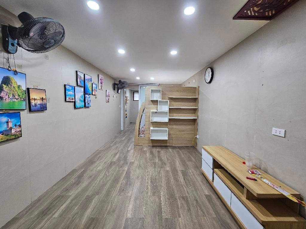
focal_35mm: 13
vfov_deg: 89.9
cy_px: 114
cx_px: 153
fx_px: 115
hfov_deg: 106.2
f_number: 2.2
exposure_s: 1/50.3
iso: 160
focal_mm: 2.2
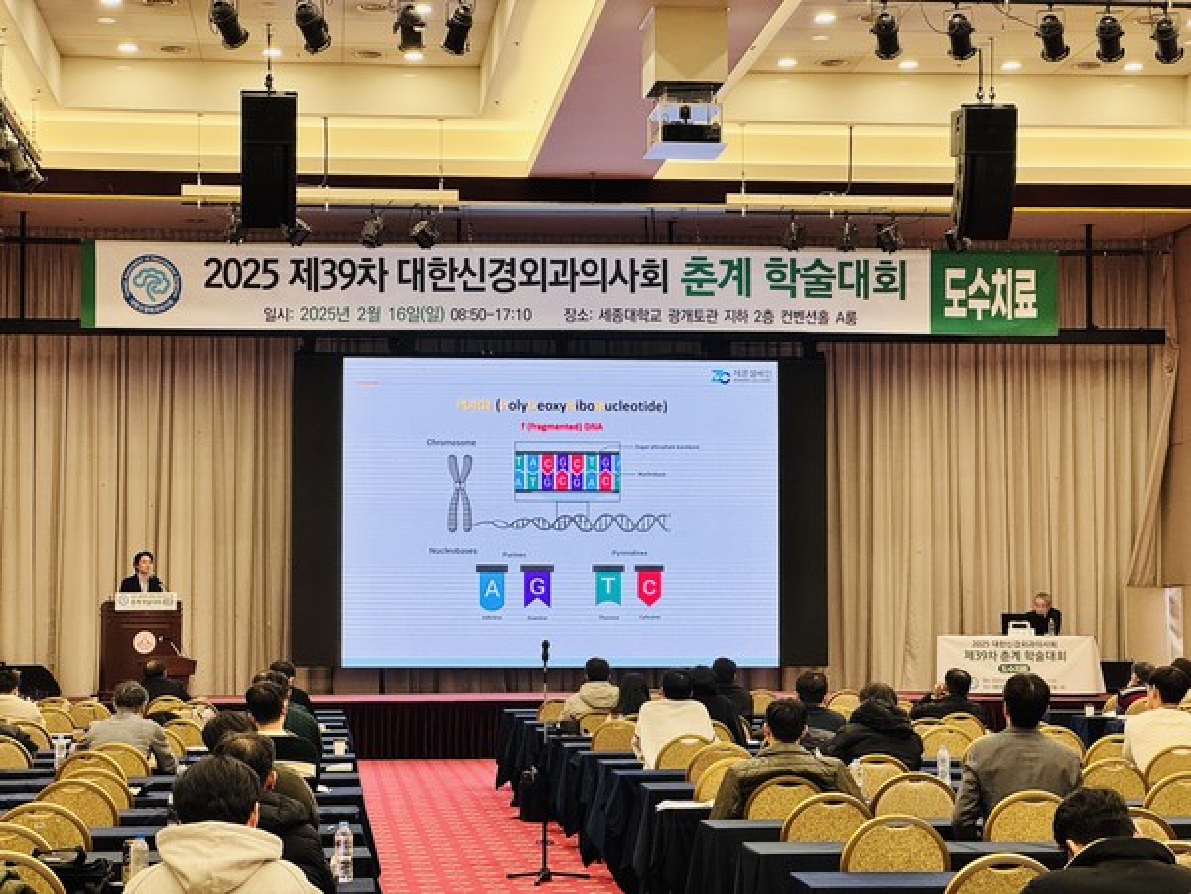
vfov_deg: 19.1
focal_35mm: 77
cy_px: 447
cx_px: 596
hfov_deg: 25.3
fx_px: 2649
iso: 160
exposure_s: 1/120
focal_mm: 9
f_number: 2.8
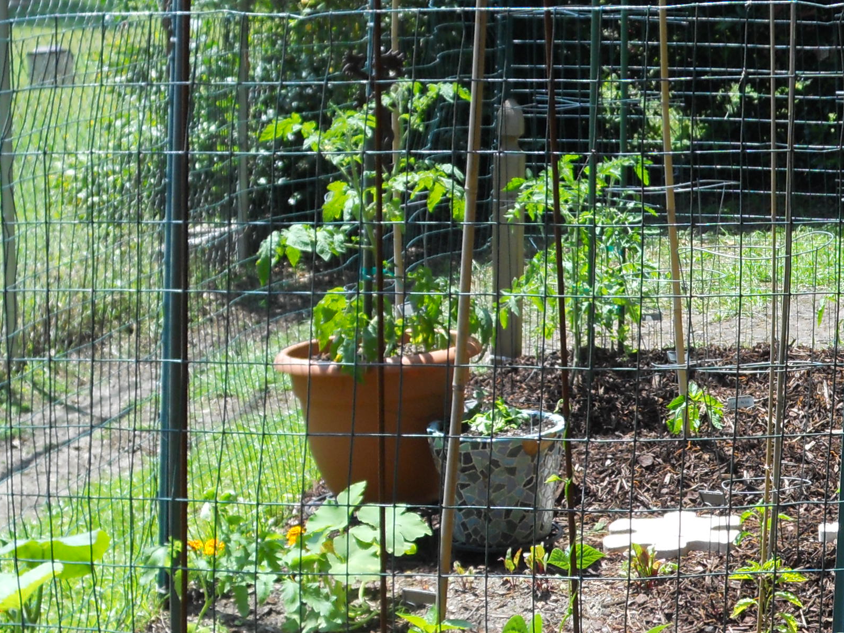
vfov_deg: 16.4
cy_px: 447
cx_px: 770
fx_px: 2194
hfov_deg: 21.3
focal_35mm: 90
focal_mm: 6.4
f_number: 3
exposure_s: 1/320
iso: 80
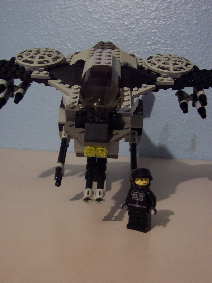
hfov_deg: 36.8
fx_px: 318
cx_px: 102
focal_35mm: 39
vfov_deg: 47.9
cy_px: 145
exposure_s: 1/8
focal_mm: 5.6
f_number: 2.8
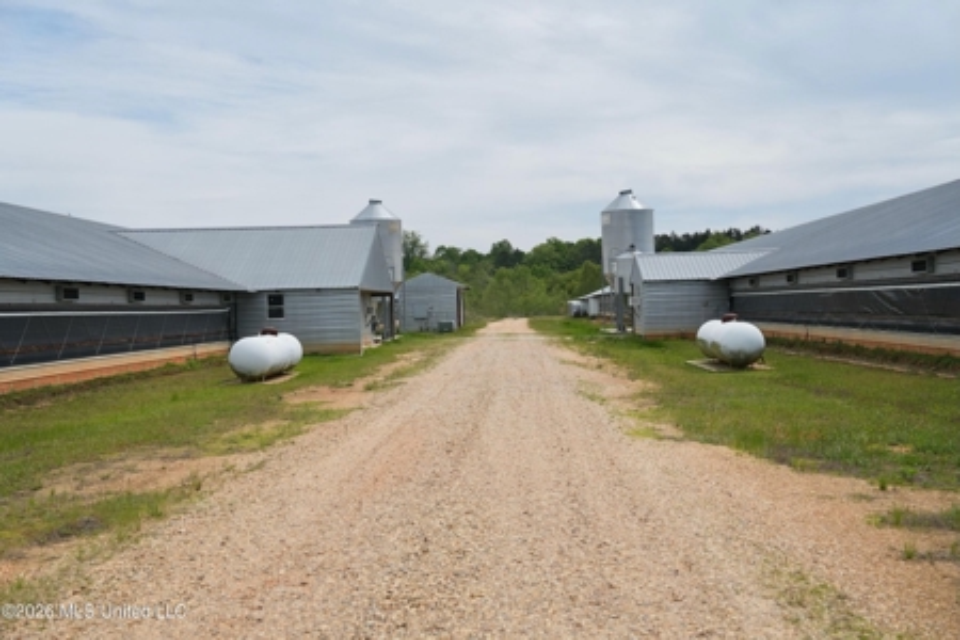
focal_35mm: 43
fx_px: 1147
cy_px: 320
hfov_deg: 45.4
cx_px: 480
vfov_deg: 31.2
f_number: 4
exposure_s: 1/4000
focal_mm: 43
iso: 400
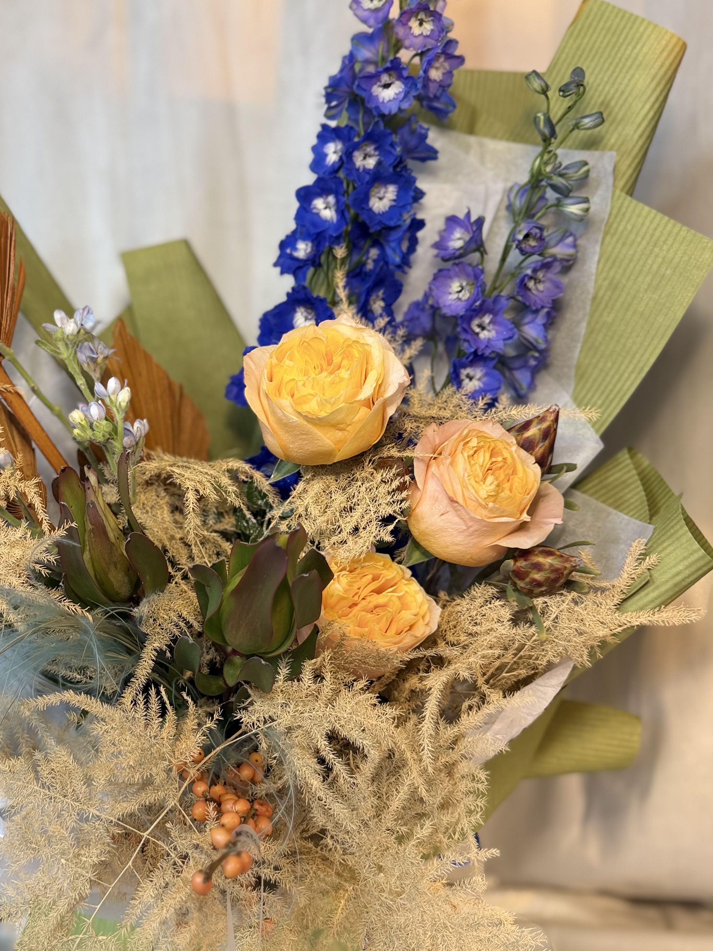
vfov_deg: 52.6
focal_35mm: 35
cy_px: 454
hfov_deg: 39.8
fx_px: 961
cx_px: 200
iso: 160
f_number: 1.78
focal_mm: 6.76
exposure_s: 1/50
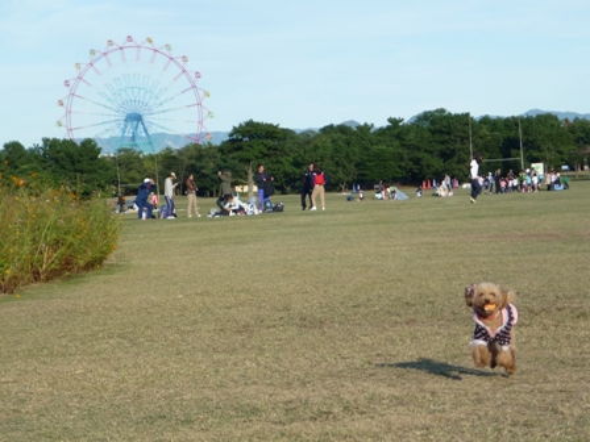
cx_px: 295
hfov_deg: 14.9
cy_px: 221
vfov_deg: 11.2
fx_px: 2250
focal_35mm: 132
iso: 200
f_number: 5.9
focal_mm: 22
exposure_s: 1/500
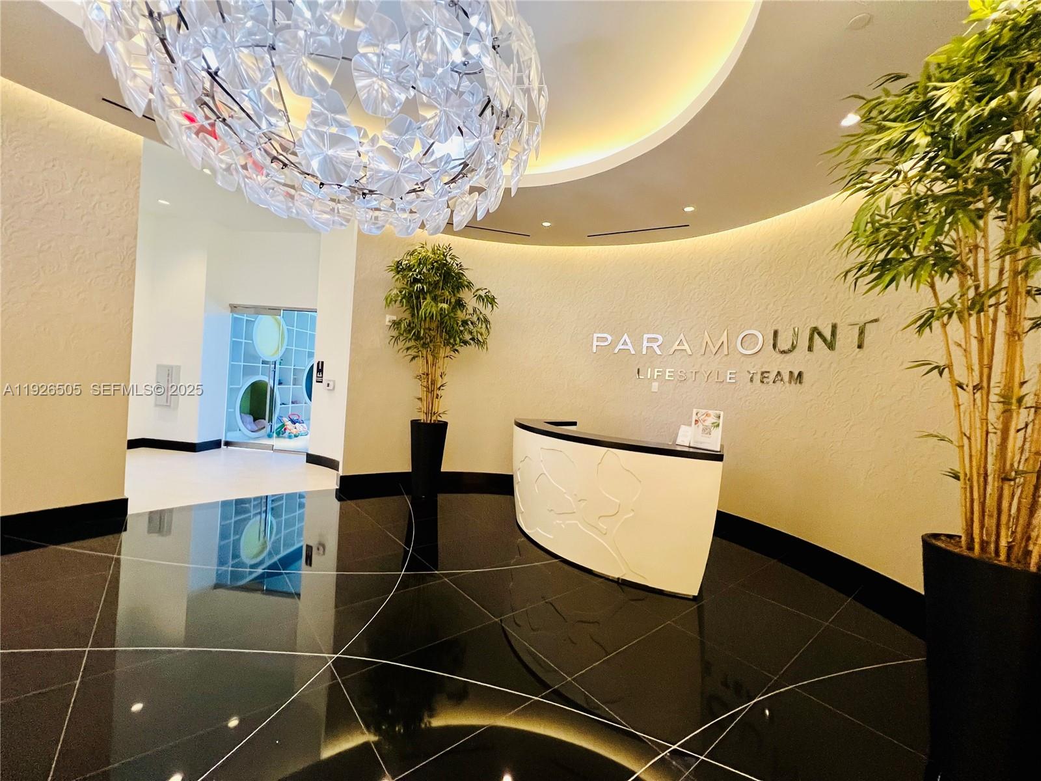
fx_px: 391
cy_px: 390
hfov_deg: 106.2
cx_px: 520
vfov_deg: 89.9
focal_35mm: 13
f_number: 1.8
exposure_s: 1/60
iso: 500
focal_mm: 1.57
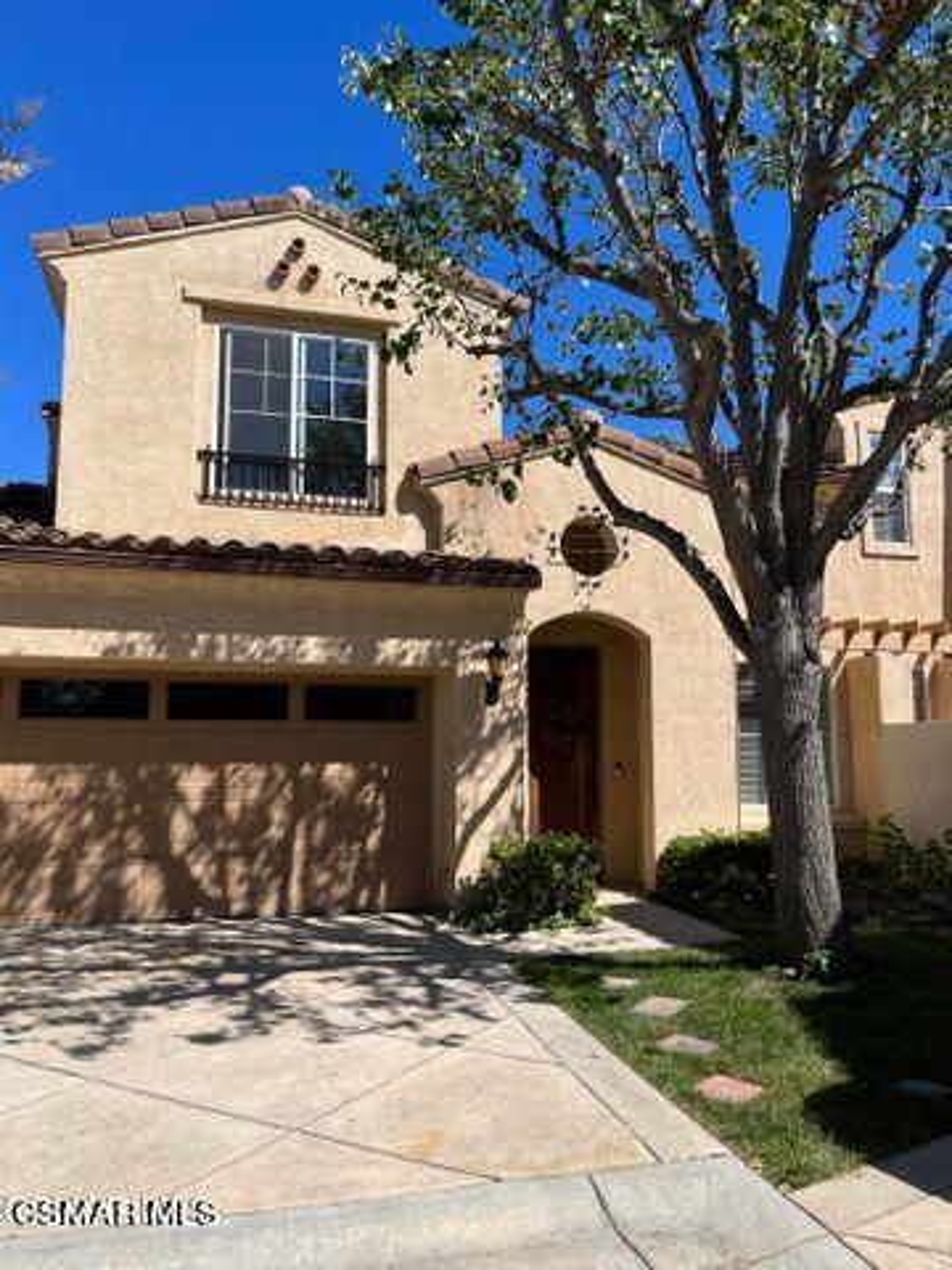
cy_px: 635
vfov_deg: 67.3
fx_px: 953
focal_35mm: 26
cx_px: 476
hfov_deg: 53.1
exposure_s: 1/3215
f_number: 1.6
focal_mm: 5.1
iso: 50
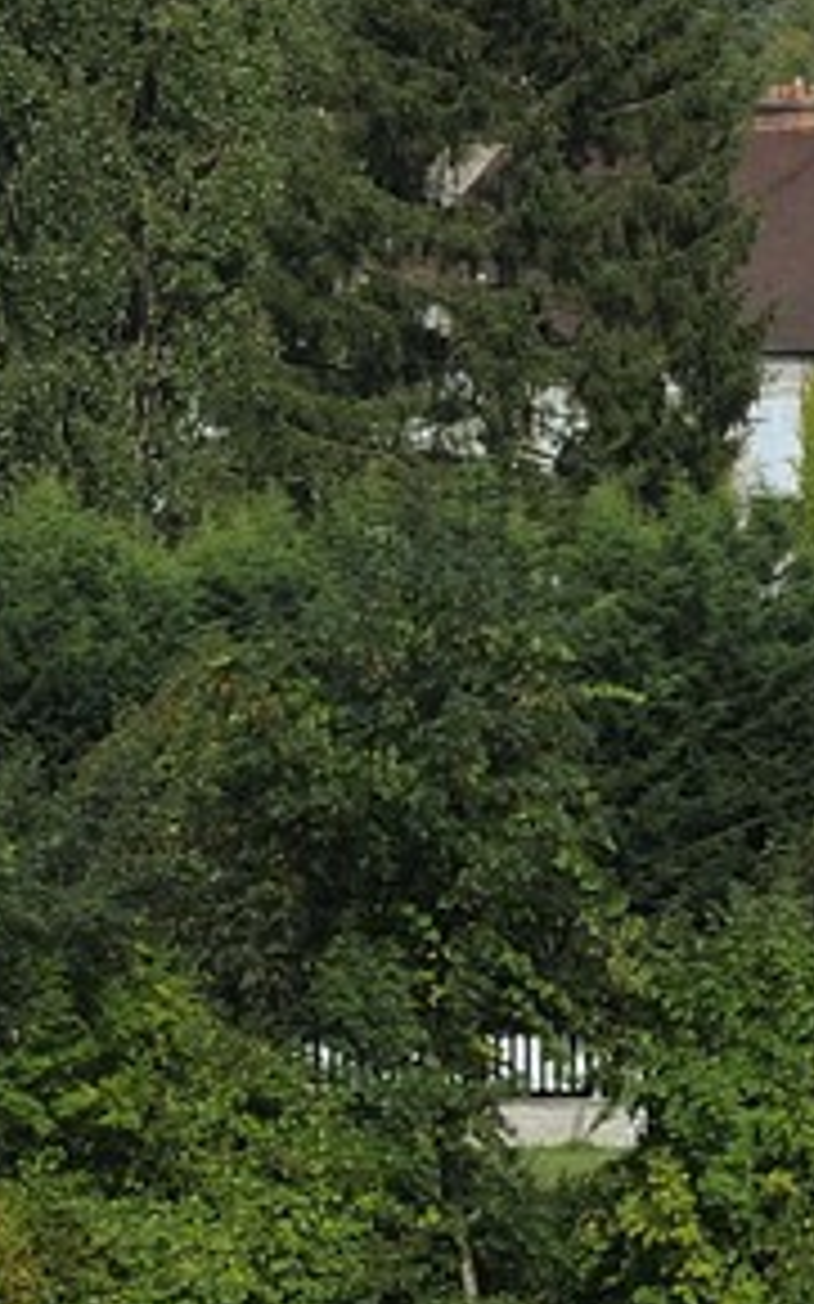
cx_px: -2154
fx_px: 21993
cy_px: 841
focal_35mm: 619
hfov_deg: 2.1
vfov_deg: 3.4
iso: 200
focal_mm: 110
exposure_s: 1/250
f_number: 9
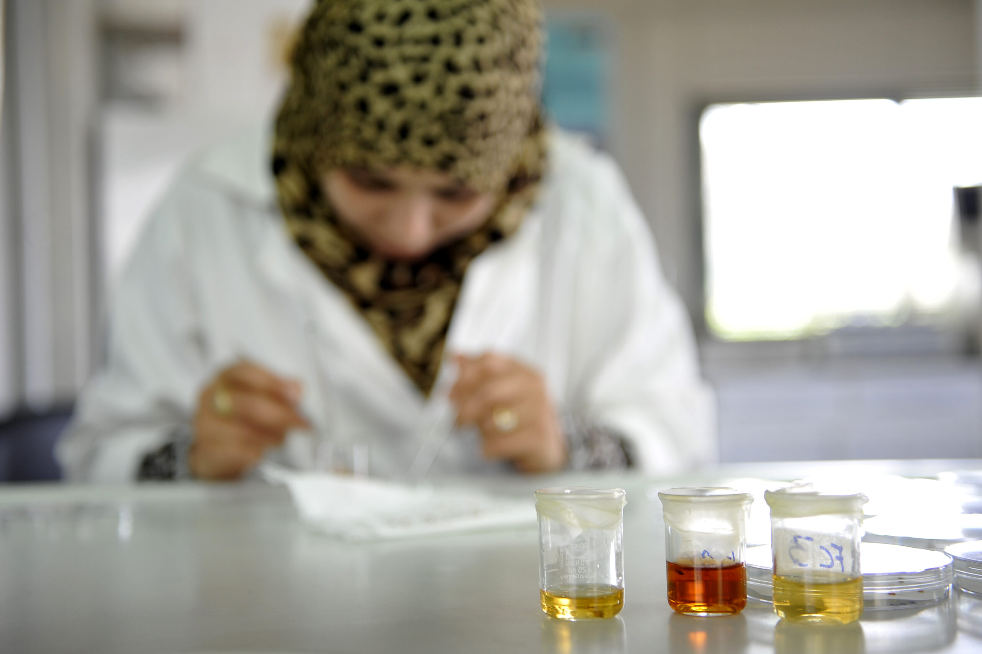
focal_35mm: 50
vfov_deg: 27.0
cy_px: 327
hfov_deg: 39.6
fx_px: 1363
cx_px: 491
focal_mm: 50
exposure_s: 1/80
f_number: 2.8
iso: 500
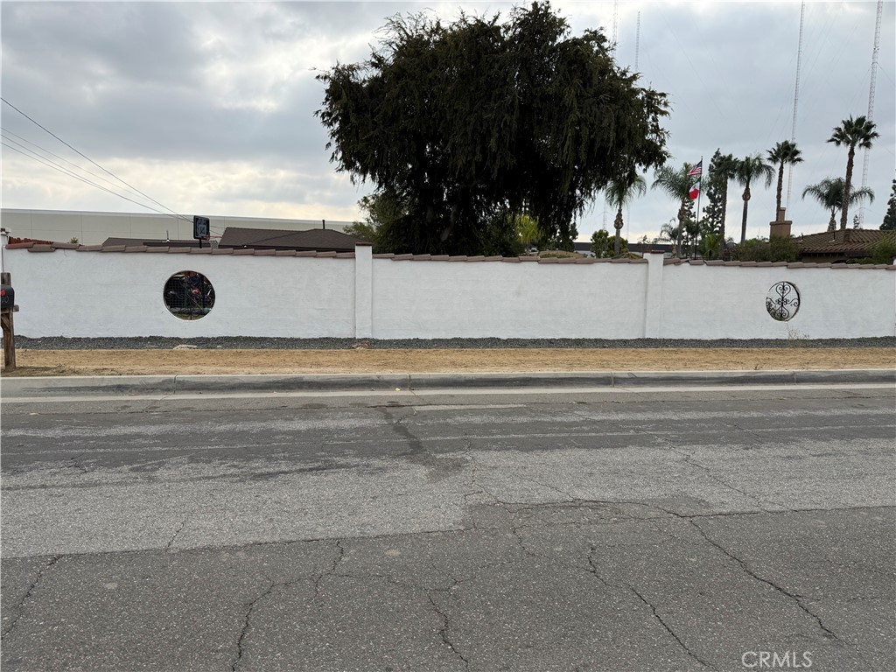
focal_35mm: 24
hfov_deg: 71.6
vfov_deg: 56.8
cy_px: 336
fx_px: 621
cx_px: 448
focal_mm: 6.76
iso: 100
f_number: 1.78
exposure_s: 1/3759
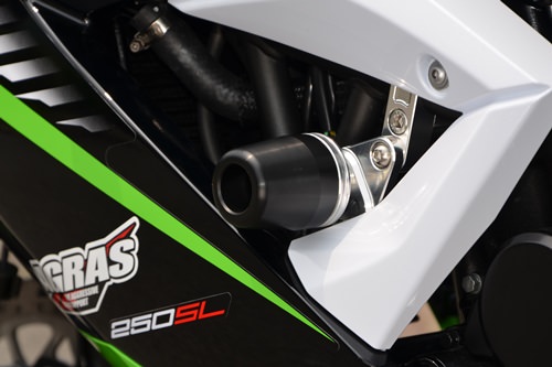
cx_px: 276
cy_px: 184
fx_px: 2414
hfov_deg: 13.0
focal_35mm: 158
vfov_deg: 8.7
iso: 100
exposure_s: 1/250
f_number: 8
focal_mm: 105
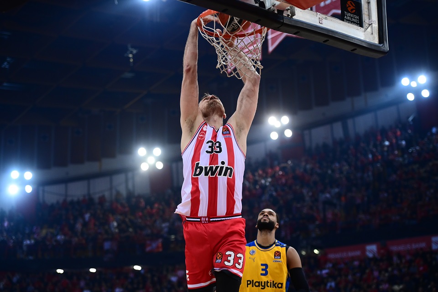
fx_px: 852
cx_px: 219
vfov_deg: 19.5
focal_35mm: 70
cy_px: 146
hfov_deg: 28.8
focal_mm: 70
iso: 3200
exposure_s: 1/800
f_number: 2.8
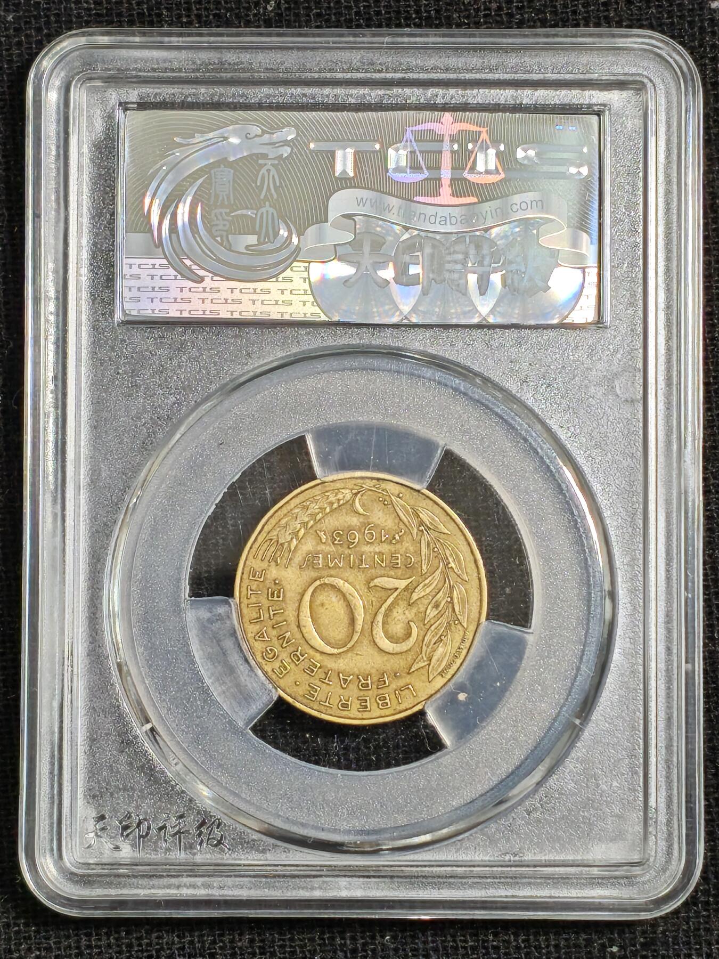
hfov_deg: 12.3
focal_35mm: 120
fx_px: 3323
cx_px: 360
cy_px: 480
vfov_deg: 16.4
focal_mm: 4.94
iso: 50
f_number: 1.5
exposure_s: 1/873
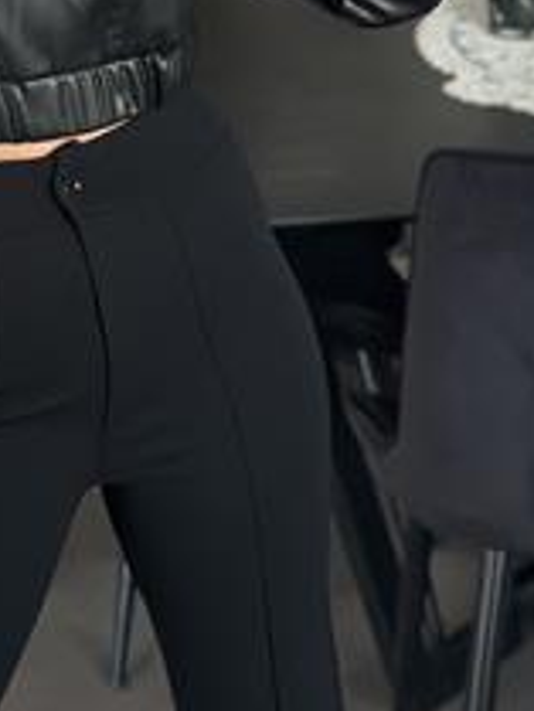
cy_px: -31
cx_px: 78
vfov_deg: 16.5
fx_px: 2384
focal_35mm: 116
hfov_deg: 12.7
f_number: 1.78
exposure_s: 1/40
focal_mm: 6.86
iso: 500
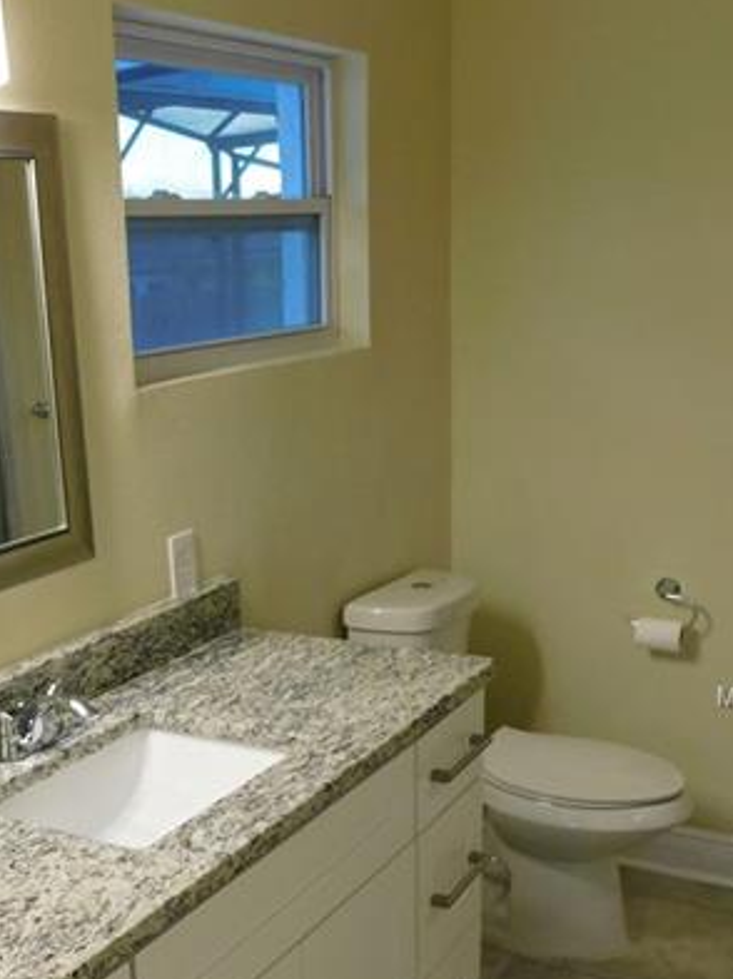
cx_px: 112
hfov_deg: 31.0
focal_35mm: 45
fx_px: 1273
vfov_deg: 41.2
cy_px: 698
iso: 125
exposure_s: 1/40
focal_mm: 4
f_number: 3
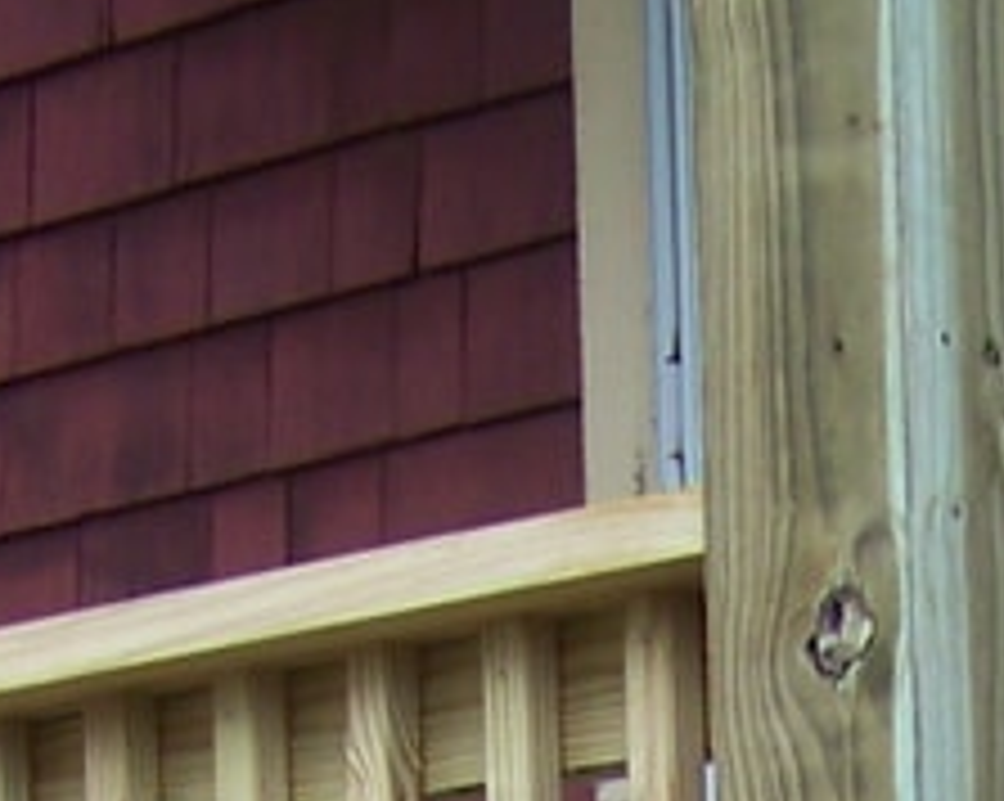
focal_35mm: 210
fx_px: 6235
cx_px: 1353
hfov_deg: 9.0
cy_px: 2241
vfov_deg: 6.8
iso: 64
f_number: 2.8
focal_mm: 5.85
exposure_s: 1/320
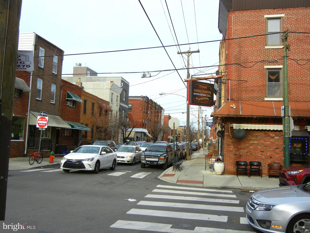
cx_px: 155
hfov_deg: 54.0
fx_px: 304
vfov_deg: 41.8
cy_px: 116
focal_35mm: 34
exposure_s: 1/990
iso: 160
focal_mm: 6.2
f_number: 3.6
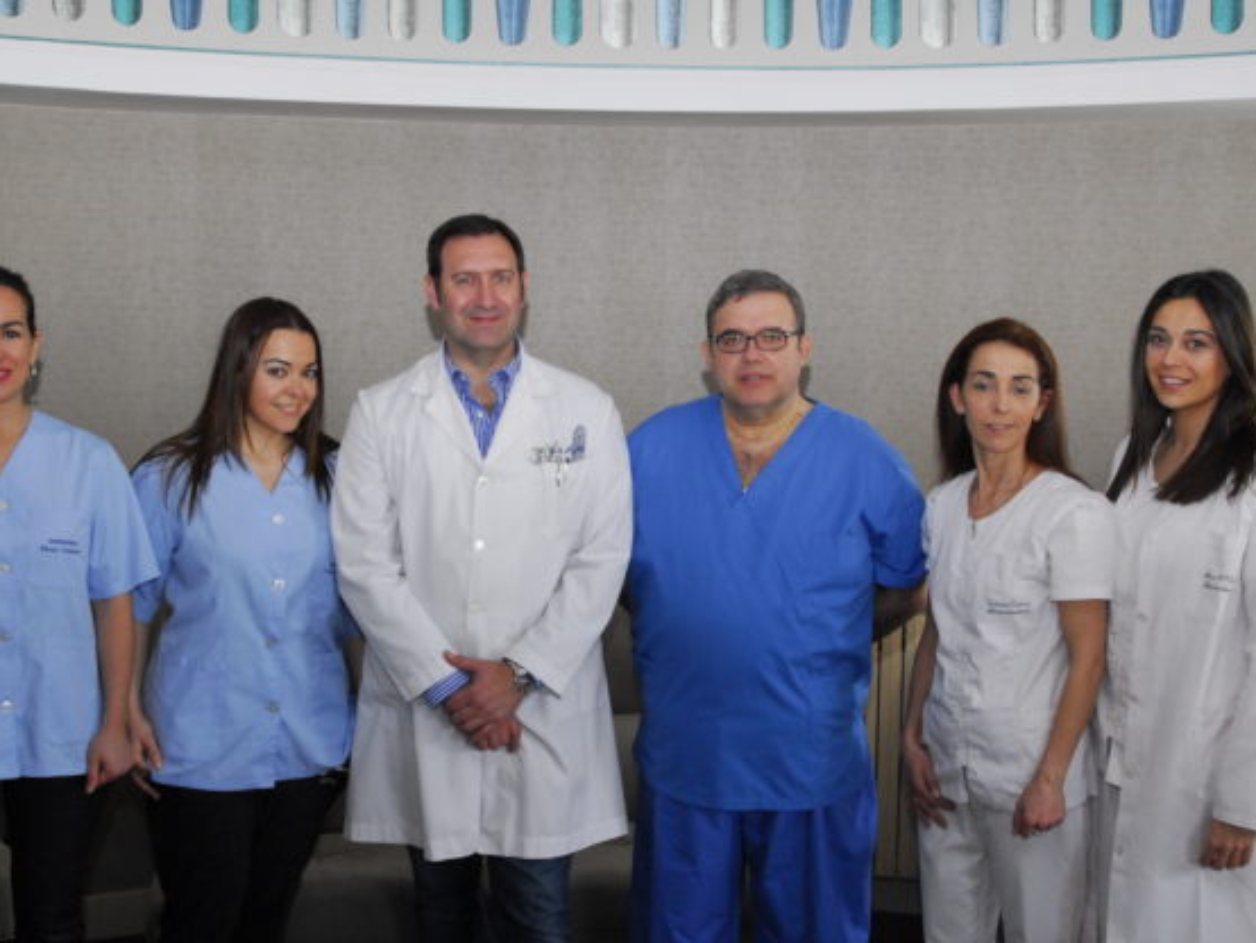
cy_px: 437
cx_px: 614
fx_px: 1742
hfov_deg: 39.6
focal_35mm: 48
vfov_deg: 30.3
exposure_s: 1/60
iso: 800
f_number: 7.1
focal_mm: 24
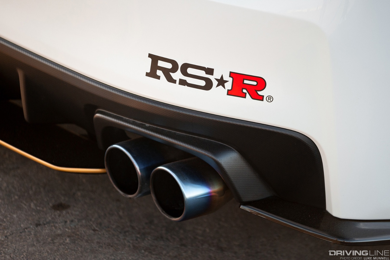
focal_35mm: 145
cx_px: 195
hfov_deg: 14.2
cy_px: 130
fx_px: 1571
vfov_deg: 9.5
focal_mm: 145
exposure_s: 1/250
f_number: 4
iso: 400
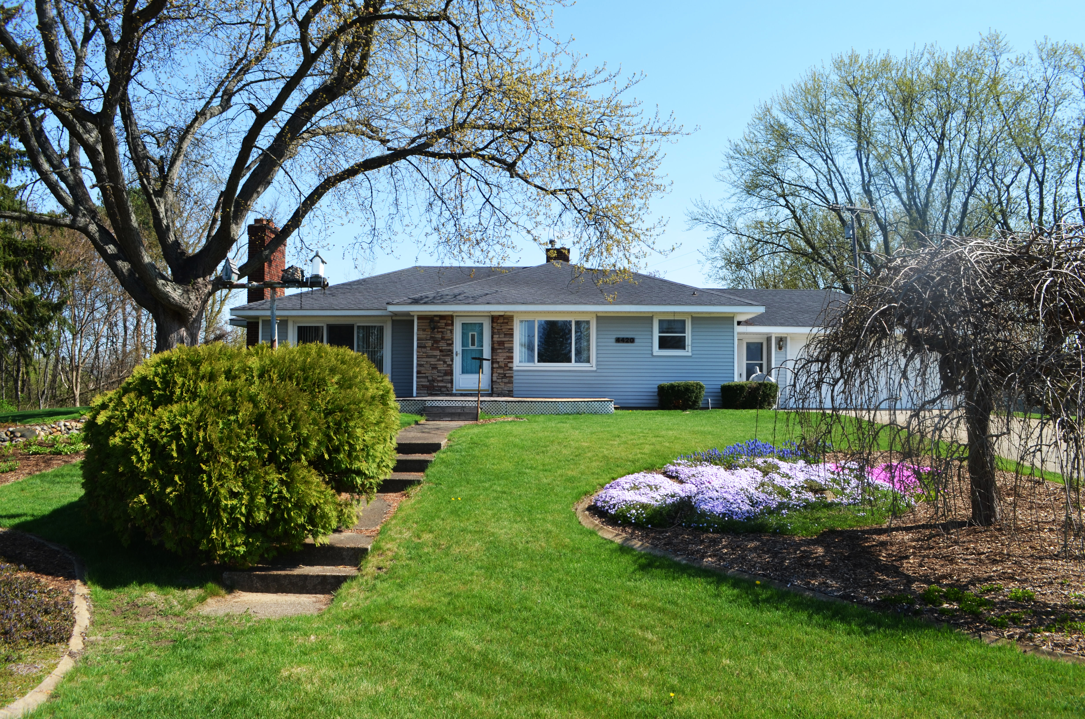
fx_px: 812
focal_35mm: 27
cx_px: 542
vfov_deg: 47.7
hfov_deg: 67.5
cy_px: 360
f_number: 8
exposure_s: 1/250
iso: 160
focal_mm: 18
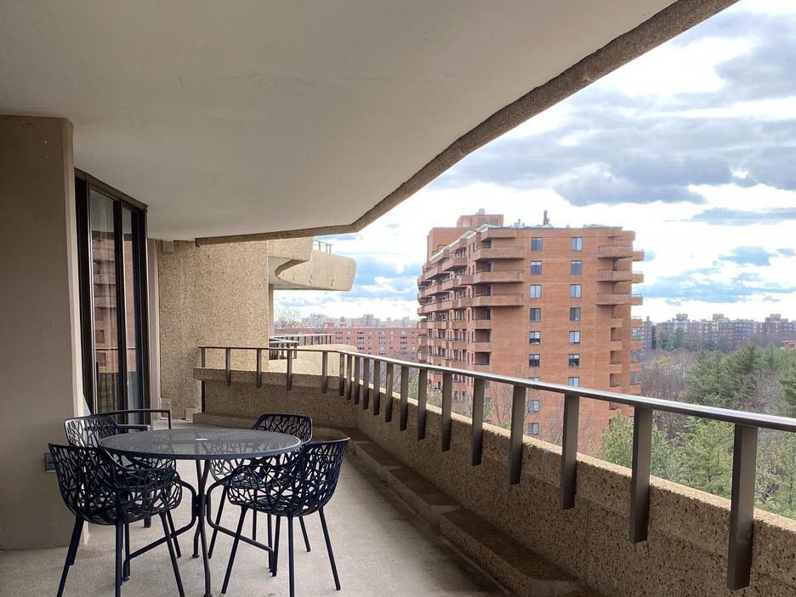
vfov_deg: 35.4
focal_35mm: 40
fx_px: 920
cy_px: 423
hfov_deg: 46.7
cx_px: 354
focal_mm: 4.25
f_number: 1.8
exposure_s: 1/384
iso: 32
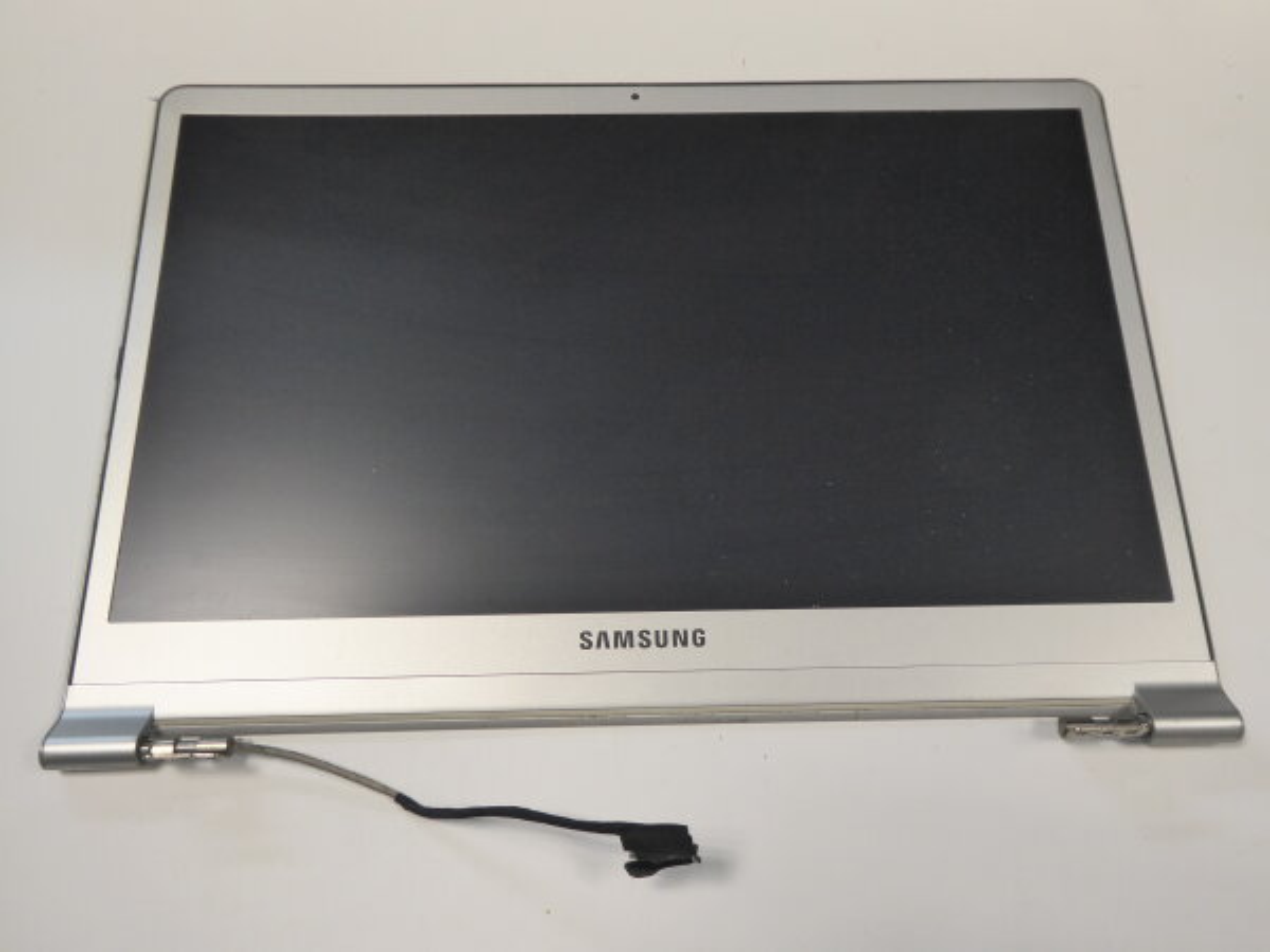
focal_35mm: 29
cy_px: 476
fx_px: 1064
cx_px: 635
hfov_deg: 61.7
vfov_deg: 48.2
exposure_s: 1/50
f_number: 3.5
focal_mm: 5
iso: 400
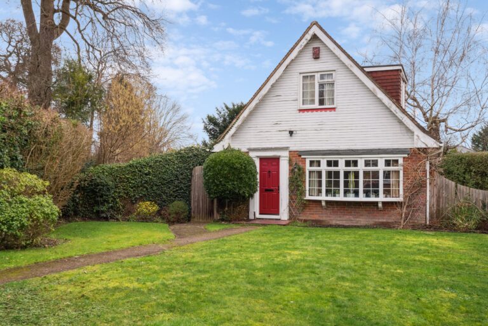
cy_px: 163
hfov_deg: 54.4
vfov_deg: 37.9
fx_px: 475
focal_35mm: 35
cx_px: 244
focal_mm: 35
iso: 640
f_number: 11
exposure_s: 1/100
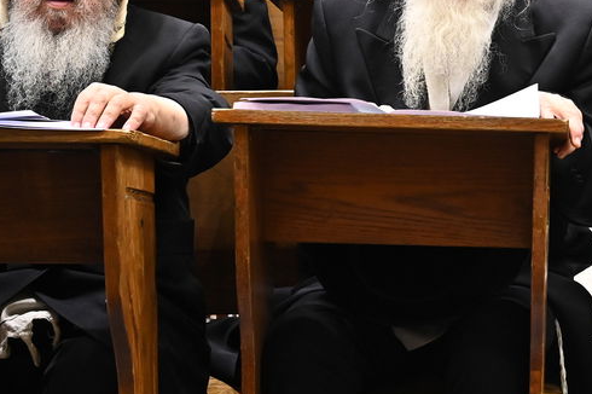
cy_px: 56
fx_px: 1972
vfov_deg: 11.3
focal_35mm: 120
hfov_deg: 16.7
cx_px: 603
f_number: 5.6
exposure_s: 1/200
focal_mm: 42
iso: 2500
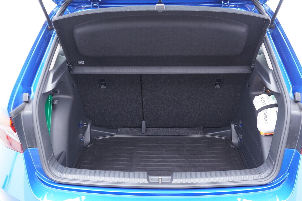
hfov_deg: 53.1
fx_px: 302
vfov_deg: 36.9
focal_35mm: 36
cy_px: 100
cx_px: 151
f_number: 2.8
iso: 800
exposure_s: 1/40
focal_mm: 24
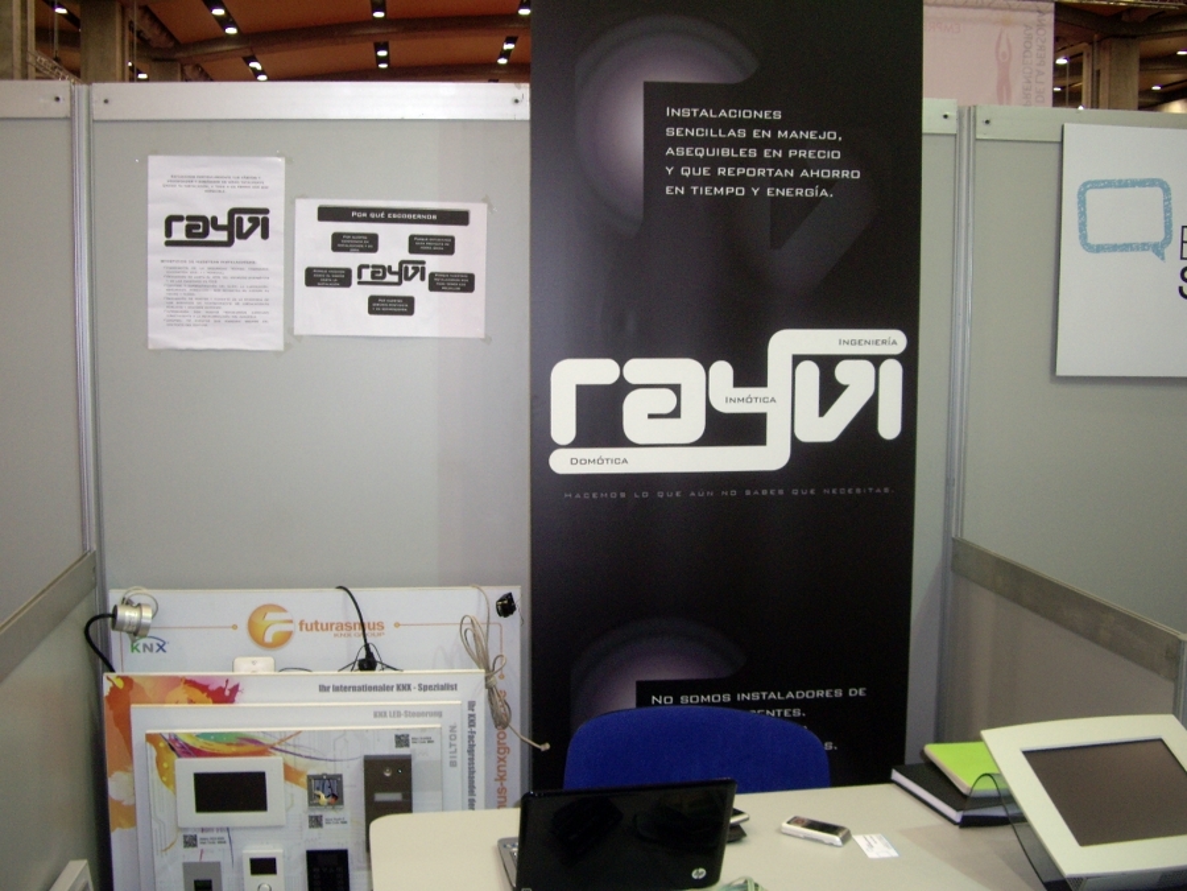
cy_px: 446
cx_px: 594
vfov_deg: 37.7
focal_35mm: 38
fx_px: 1303
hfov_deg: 49.0
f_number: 2.8
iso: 200
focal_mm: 7.9
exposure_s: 1/40
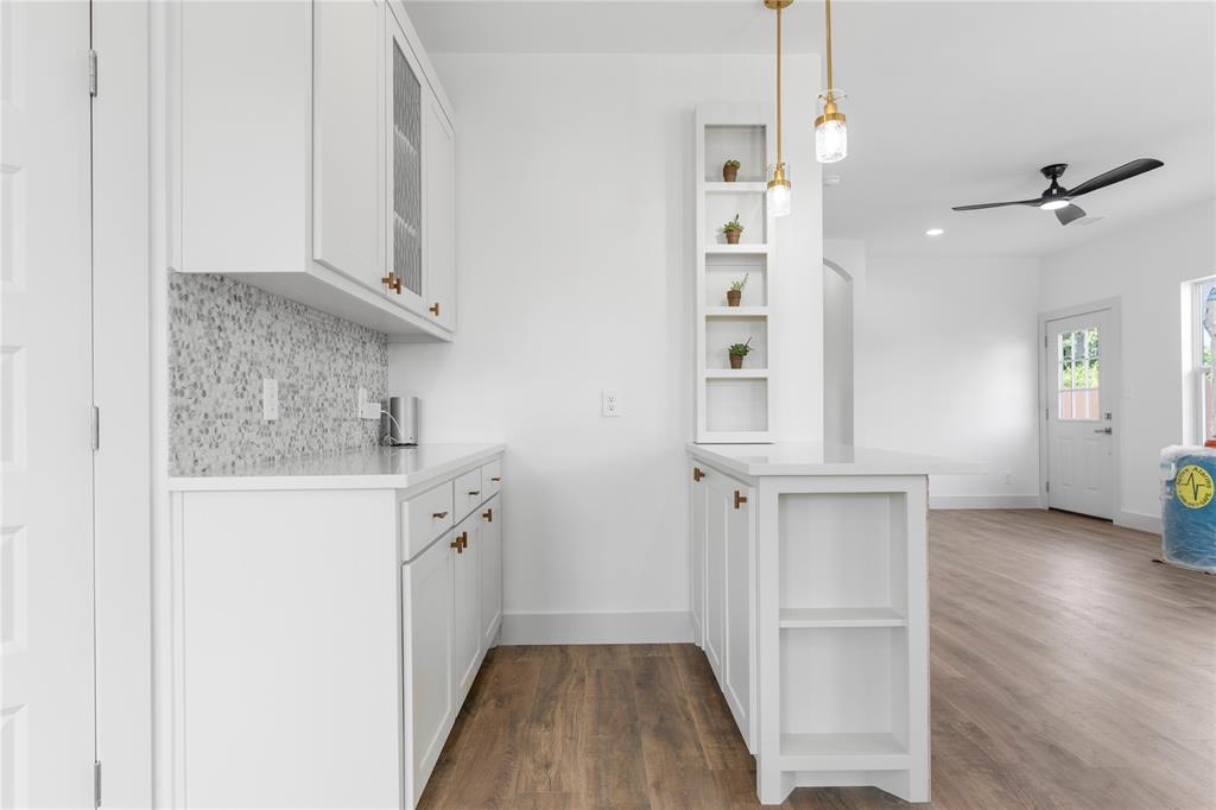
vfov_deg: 61.9
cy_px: 405
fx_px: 675
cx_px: 608
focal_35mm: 20
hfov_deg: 84.0
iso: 400
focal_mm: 20
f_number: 5
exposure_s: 1/25
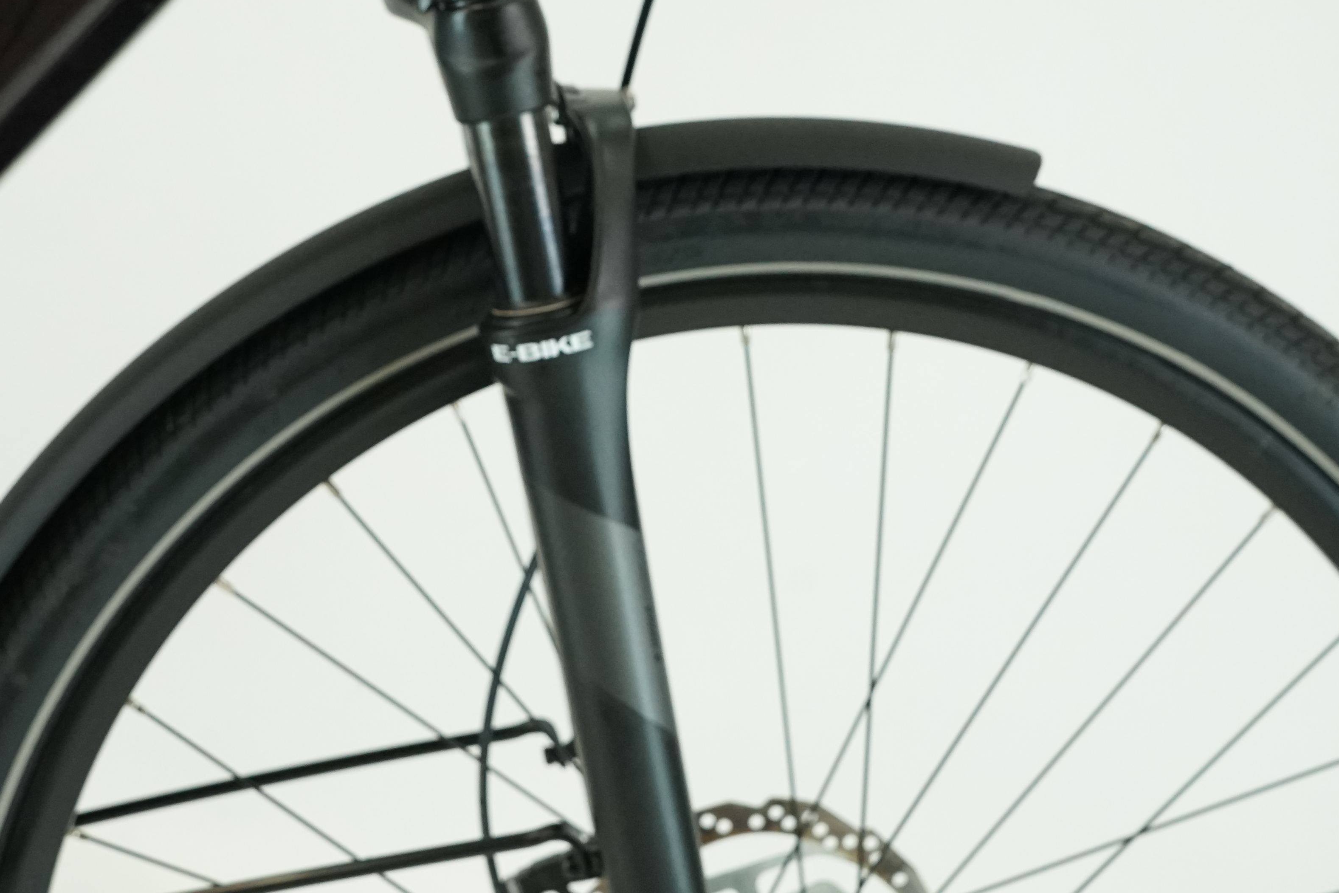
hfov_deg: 33.8
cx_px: 540
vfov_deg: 22.7
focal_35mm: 59
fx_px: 2194
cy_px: 206
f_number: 7.1
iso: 2500
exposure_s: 1/200
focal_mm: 31
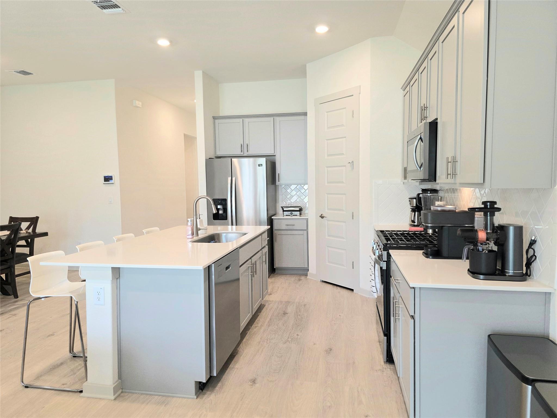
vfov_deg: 58.9
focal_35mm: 23
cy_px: 209
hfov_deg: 73.9
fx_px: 370
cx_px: 278
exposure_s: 1/120
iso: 200
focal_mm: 6.3
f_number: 1.7
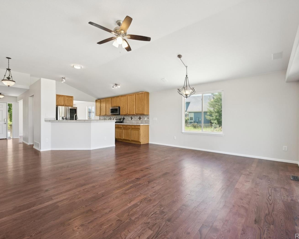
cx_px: 150
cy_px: 120
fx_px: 142
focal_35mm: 16
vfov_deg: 80.4
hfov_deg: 93.1
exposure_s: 1/13
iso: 400
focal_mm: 14
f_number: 8
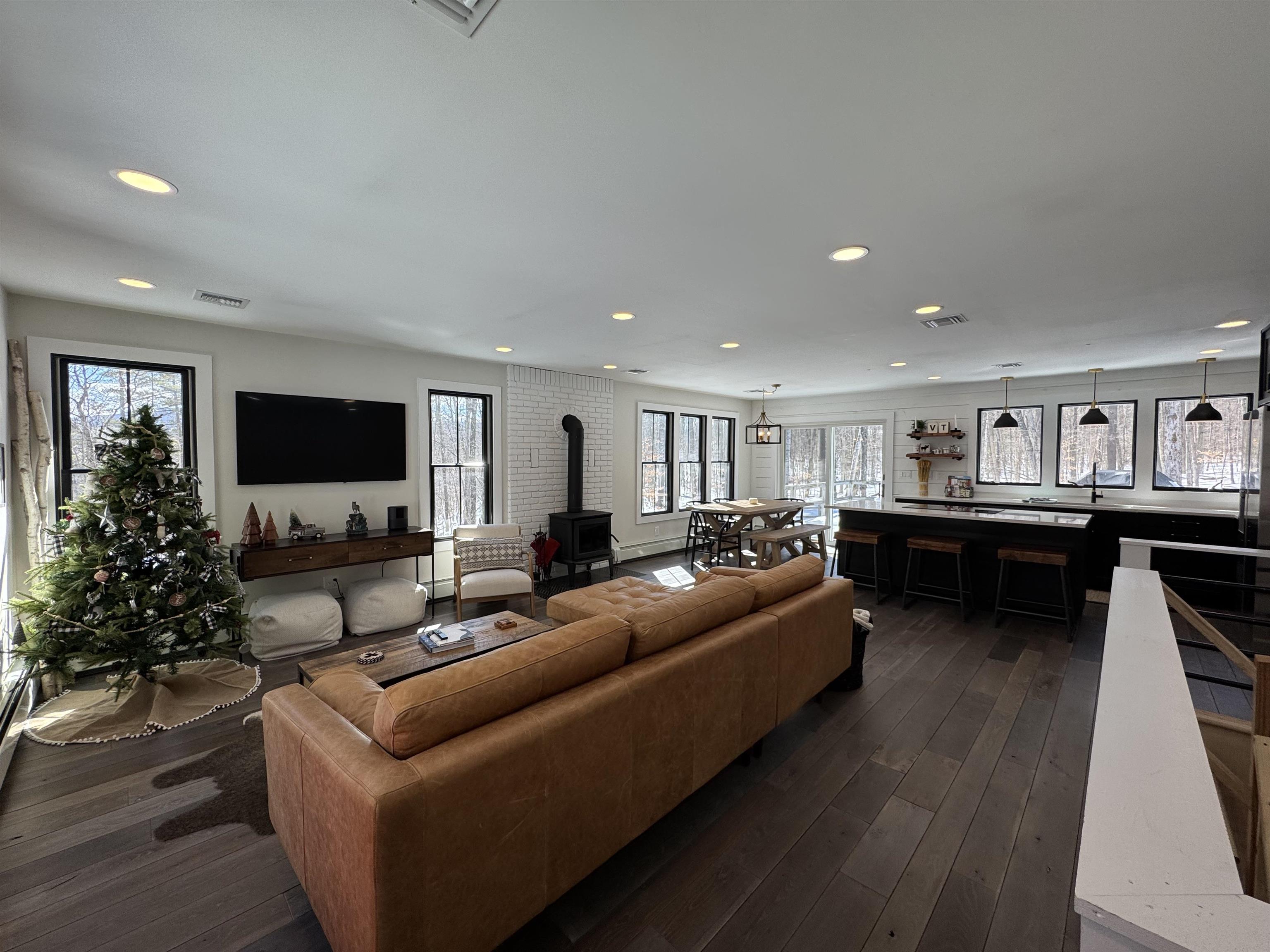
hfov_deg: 102.1
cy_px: 476
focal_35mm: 14
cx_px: 635
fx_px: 514
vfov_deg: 85.7
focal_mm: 2.22
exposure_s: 1/241
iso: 40
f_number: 2.2
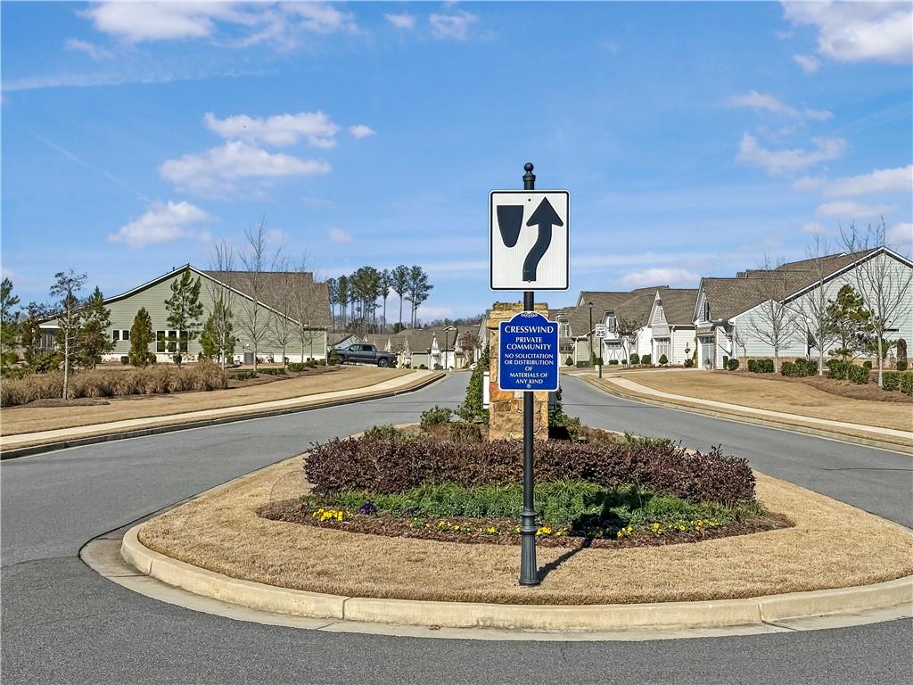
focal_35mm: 48
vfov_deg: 30.3
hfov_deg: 39.7
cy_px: 342
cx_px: 456
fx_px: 1266
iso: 64
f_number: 1.8
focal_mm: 6.86
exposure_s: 1/7600
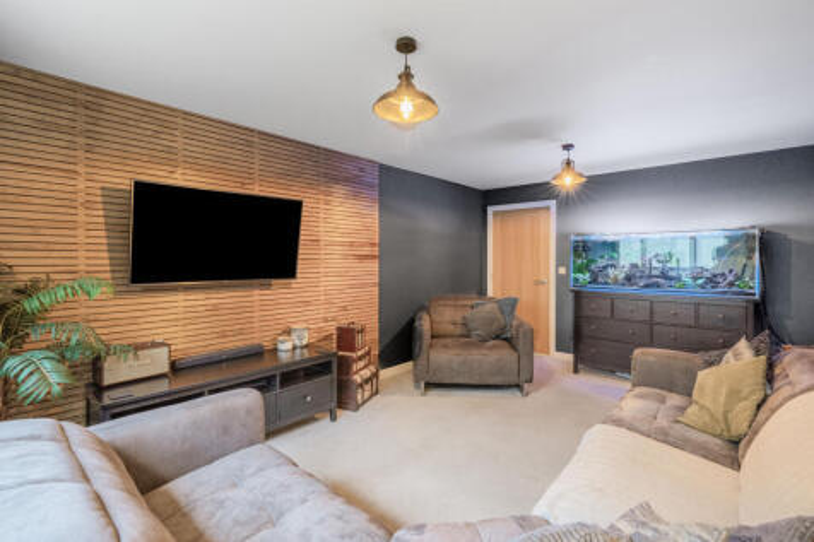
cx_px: 407
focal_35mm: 16
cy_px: 271
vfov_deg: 73.7
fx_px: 362
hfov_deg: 96.8
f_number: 8
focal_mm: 16
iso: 1000
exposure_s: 1/10
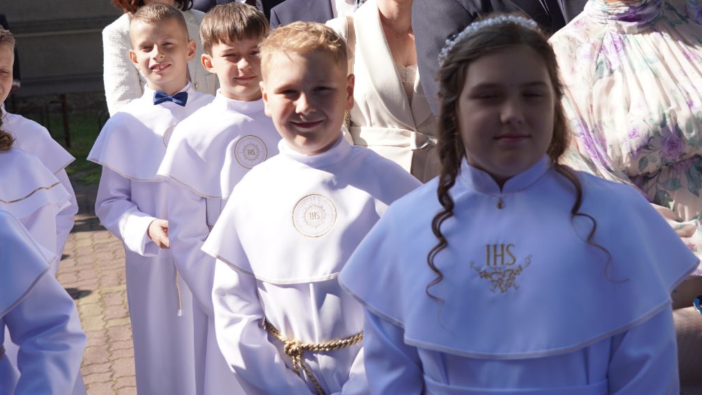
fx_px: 875
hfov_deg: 43.5
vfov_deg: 25.1
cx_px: 424
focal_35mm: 47
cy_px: 101
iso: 100
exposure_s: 1/400
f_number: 4.5
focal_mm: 35
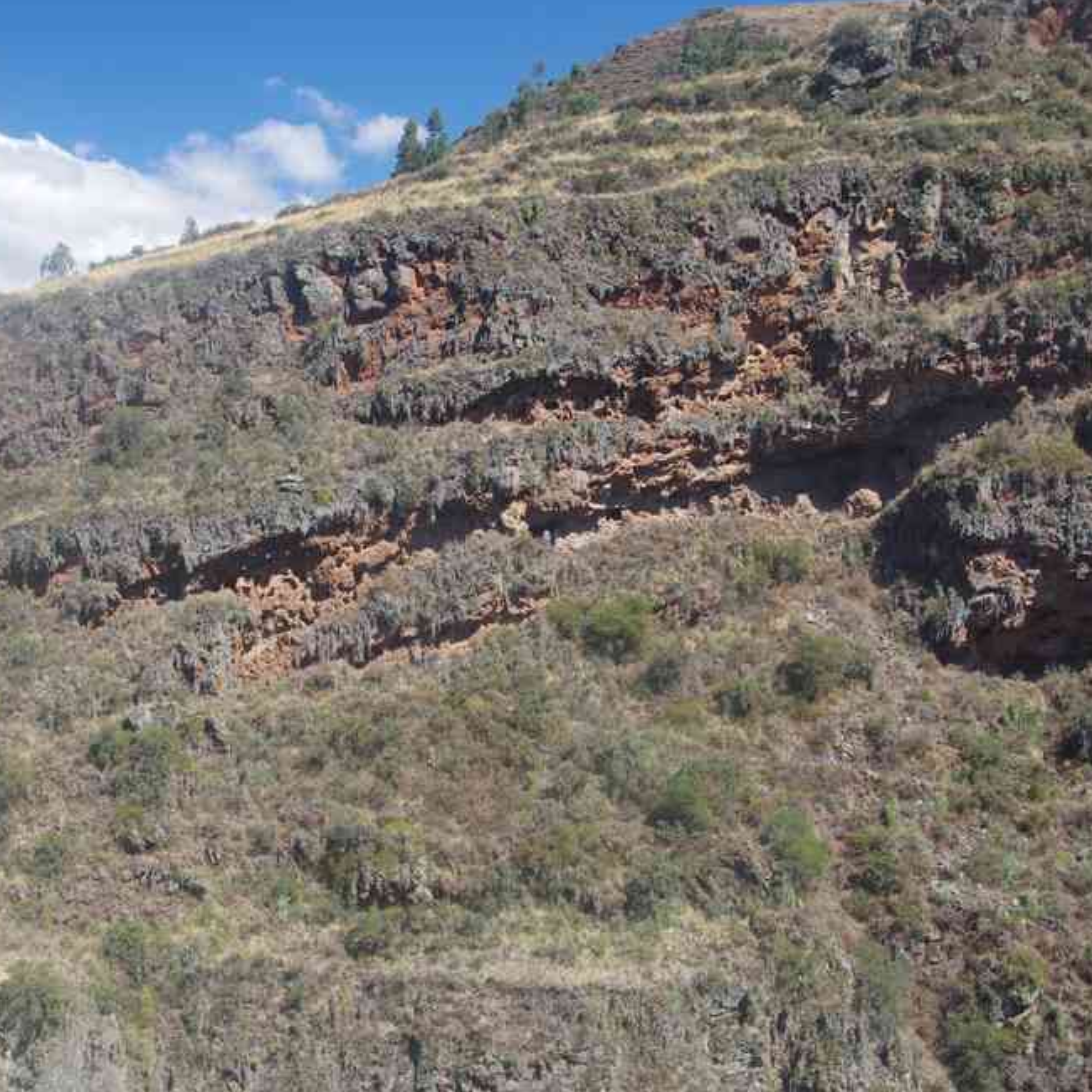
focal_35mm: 47
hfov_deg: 36.0
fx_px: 1677
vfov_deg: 36.1
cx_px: 498
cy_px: 551
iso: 200
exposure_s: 1/50
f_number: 11
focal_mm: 24
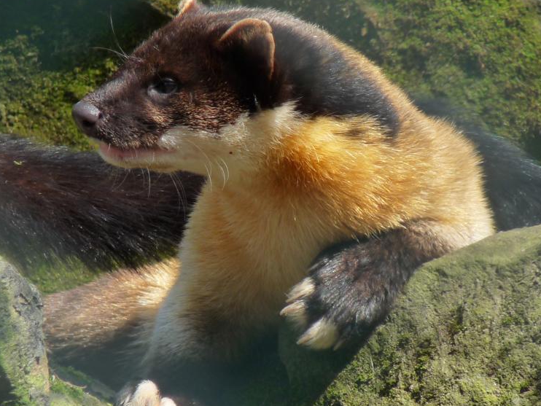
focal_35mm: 746
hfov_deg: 2.7
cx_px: 264
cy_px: 200
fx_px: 11663
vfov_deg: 2.0
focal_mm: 86.4
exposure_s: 1/200
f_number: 4.4
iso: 160
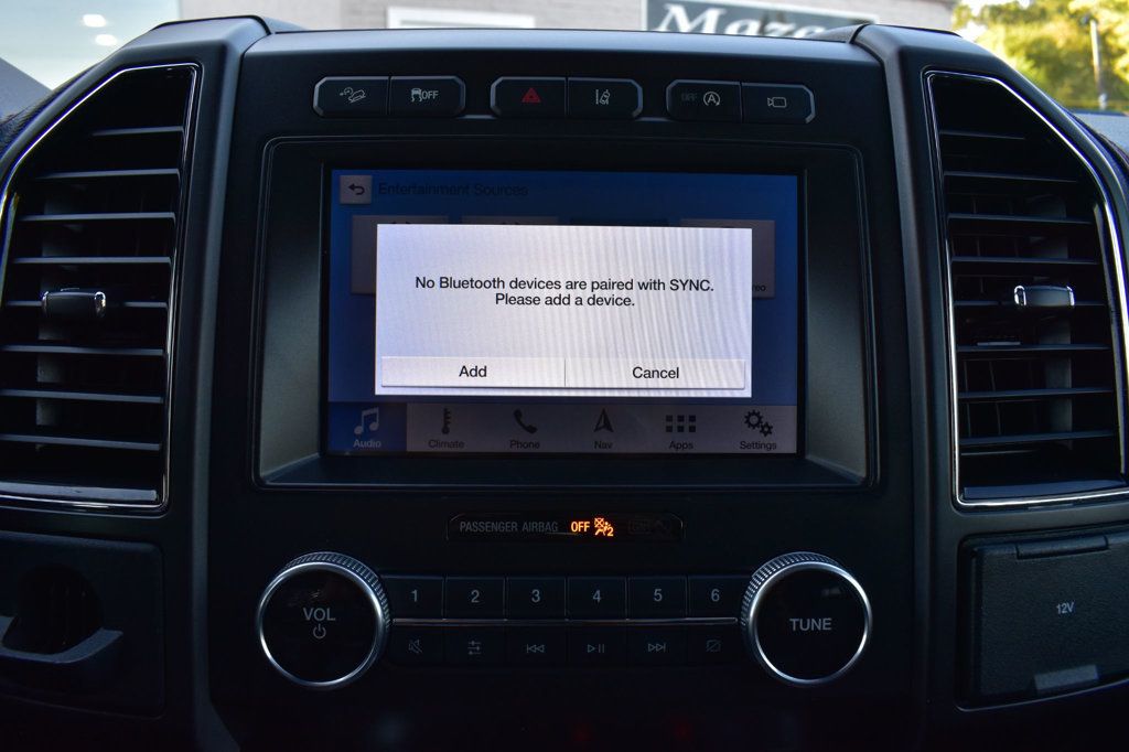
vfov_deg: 47.9
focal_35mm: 27
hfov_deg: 67.4
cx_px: 564
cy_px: 376
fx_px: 846
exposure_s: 1/80
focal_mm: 18
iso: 400
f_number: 8
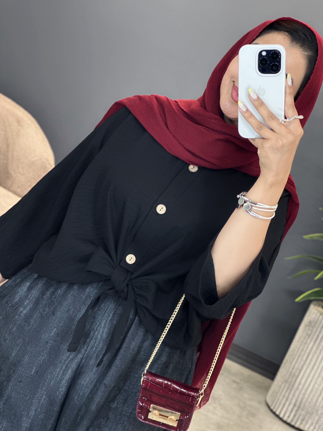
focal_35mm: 77
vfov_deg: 25.3
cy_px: 216
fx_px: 958
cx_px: 162
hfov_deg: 19.1
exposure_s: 1/50
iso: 125
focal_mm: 9
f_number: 2.8
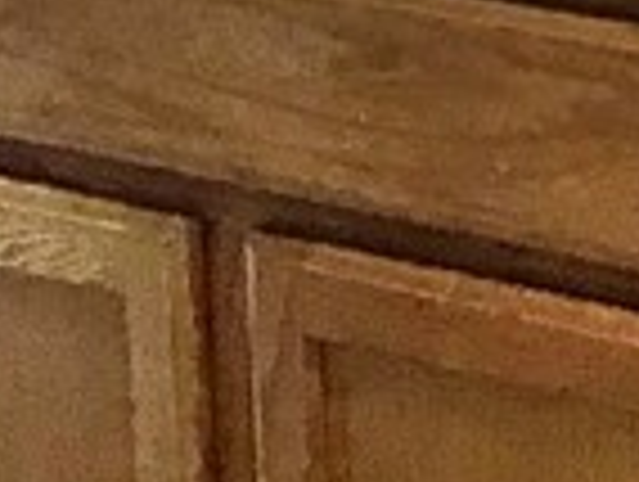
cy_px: -1086
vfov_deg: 6.1
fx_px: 4123
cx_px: 1094
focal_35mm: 223
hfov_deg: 8.6
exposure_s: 1/30
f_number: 2.4
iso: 32
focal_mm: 3.3
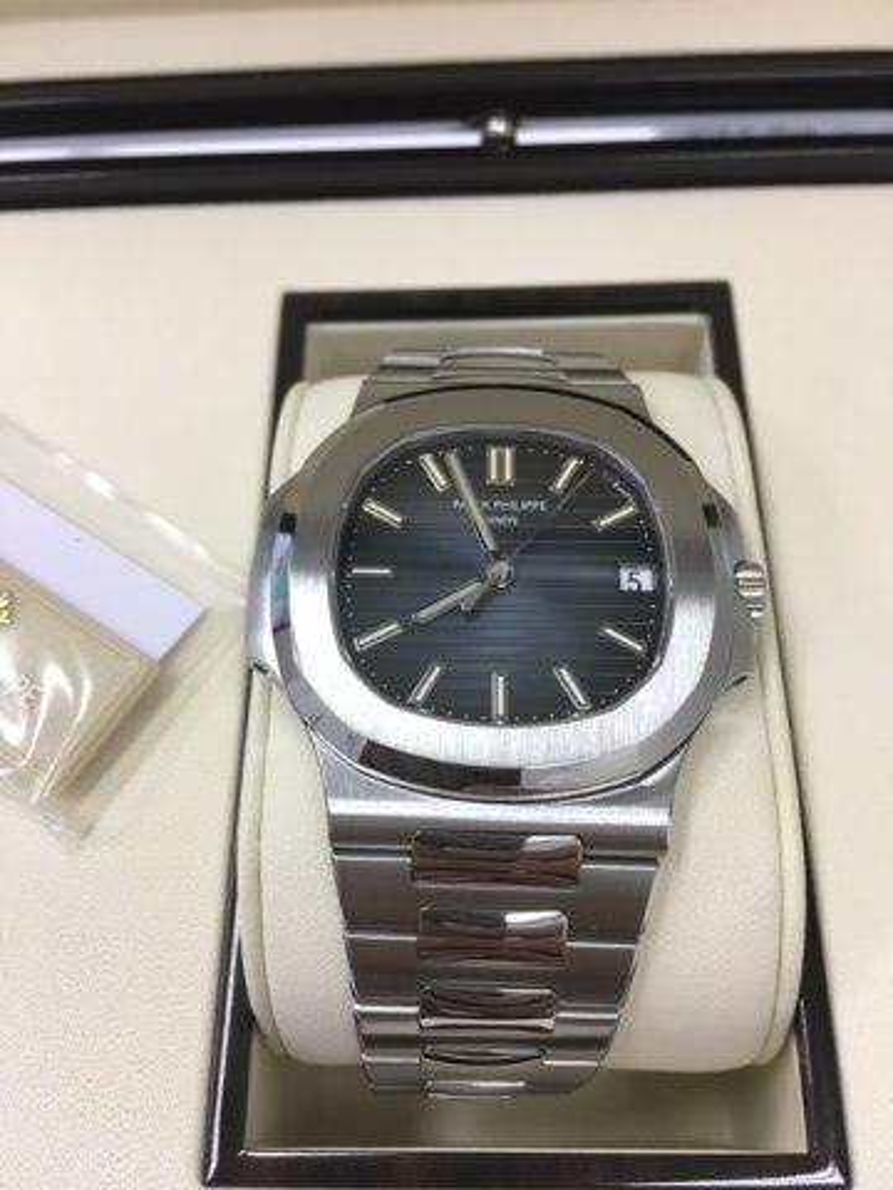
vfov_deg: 61.7
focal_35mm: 29
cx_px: 446
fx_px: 997
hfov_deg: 48.2
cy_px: 595
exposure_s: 1/33
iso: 64
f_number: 2.2
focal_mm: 4.15
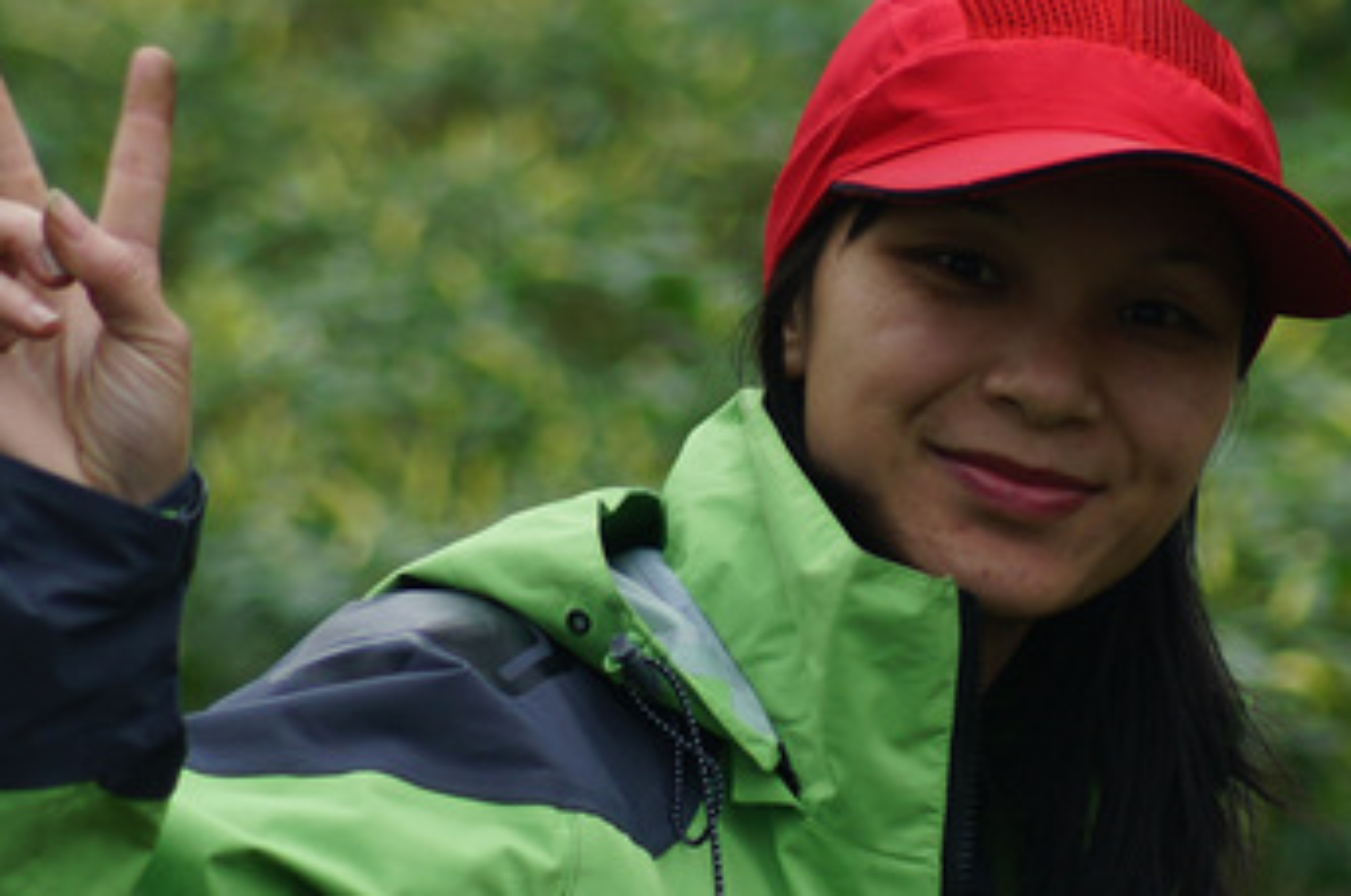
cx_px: 856
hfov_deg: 3.4
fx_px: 22887
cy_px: 658
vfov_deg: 2.2
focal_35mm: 611
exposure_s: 1/320
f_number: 5.6
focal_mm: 200
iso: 200
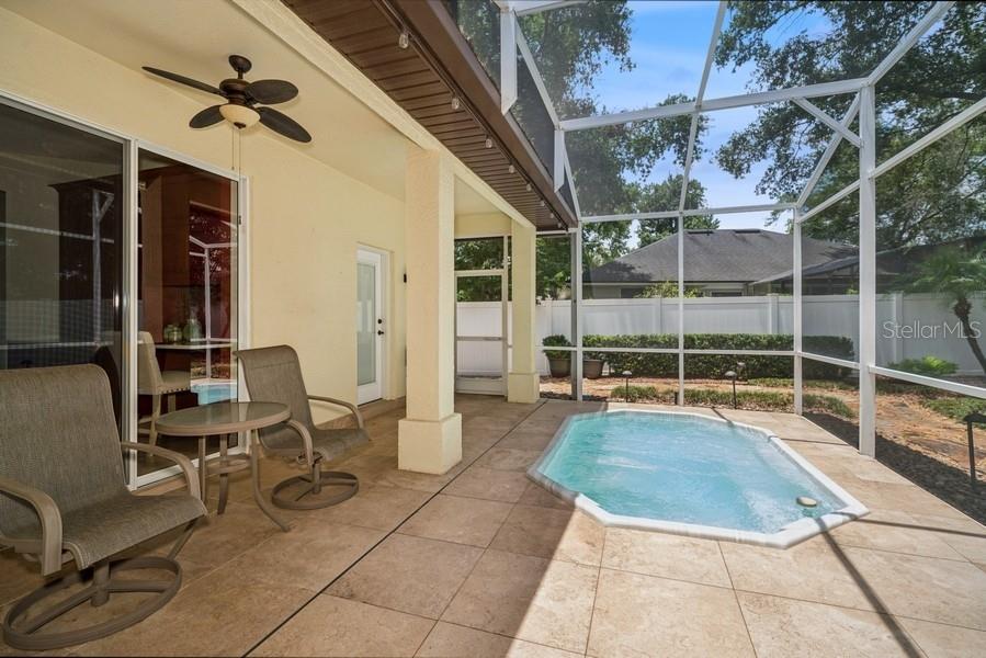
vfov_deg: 77.4
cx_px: 493
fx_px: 411
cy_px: 329
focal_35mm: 15
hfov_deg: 100.4
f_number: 8
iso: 200
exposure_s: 1/125
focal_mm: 15
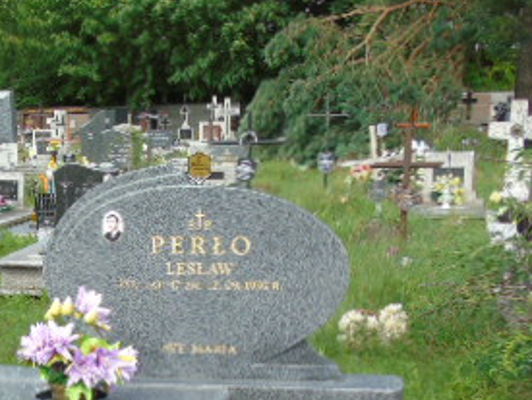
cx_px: 33
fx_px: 1216
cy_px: 456
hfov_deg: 23.9
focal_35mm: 79
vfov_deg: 17.9
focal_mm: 6.1
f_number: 3.8
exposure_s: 1/250
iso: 80
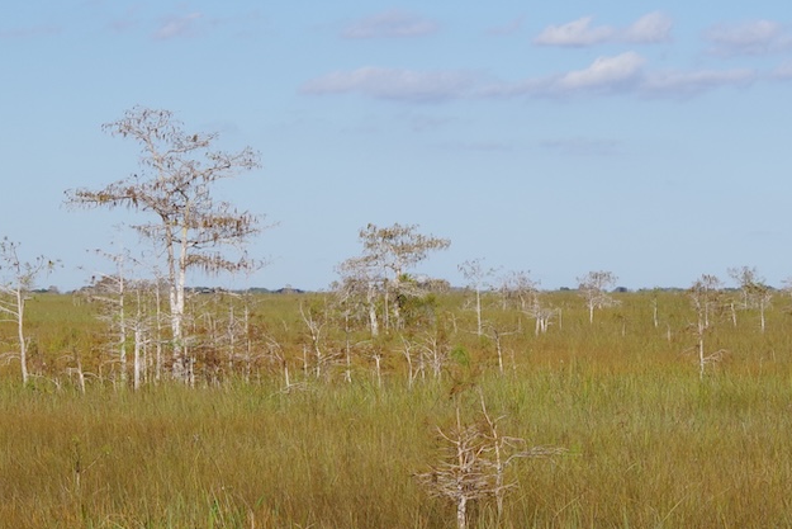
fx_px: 4159
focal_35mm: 189
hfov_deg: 10.9
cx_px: 376
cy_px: 261
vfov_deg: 7.3
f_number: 14
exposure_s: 1/200
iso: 200
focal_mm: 55
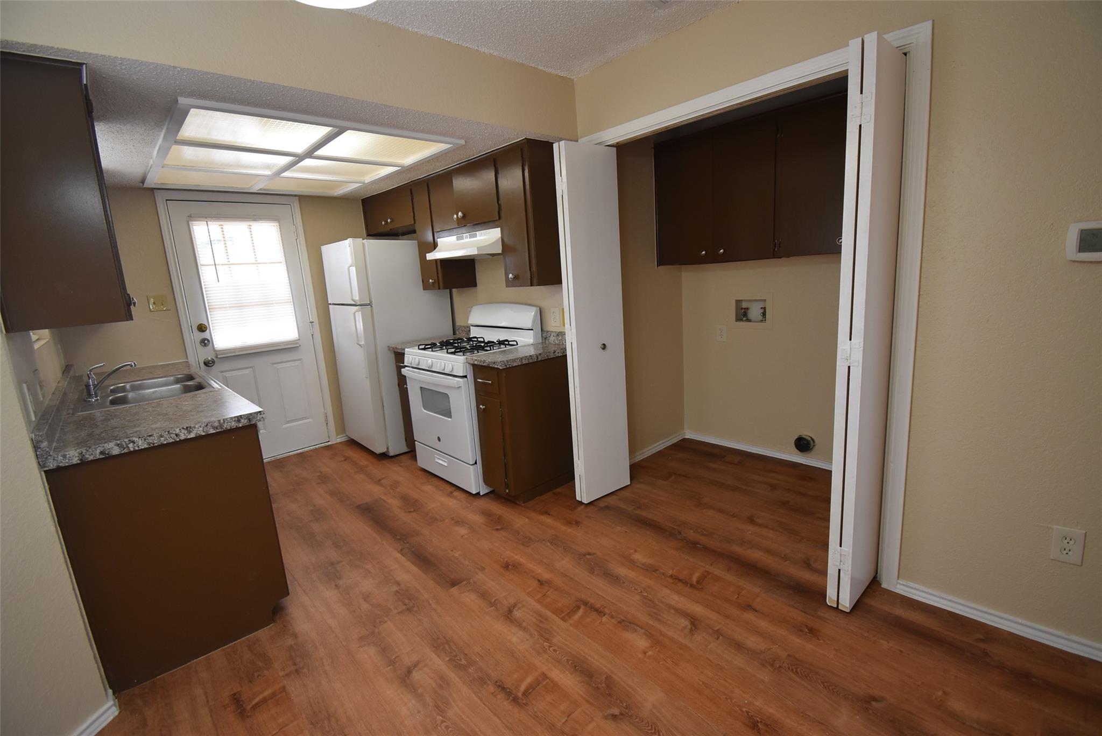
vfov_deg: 77.4
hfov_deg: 100.4
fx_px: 459
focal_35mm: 15
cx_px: 551
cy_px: 368
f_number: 4.5
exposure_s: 1/60
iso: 500
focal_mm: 10
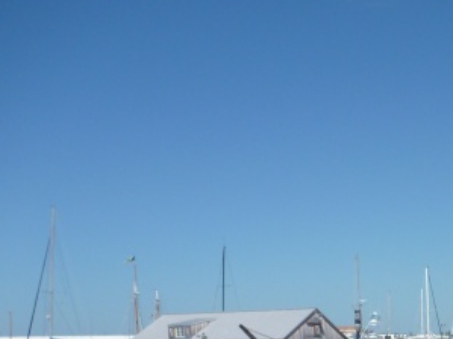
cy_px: 410
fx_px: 981
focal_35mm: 75
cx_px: 535
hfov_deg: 23.8
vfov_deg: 18.6
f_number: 10
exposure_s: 1/160
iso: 80
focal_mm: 4.9
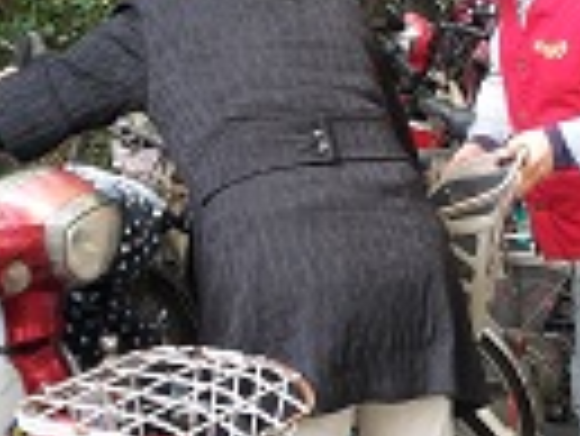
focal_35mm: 99
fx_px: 1660
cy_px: 130
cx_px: 463
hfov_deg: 19.6
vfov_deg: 14.9
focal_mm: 4.5
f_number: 2
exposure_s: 1/50
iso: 125
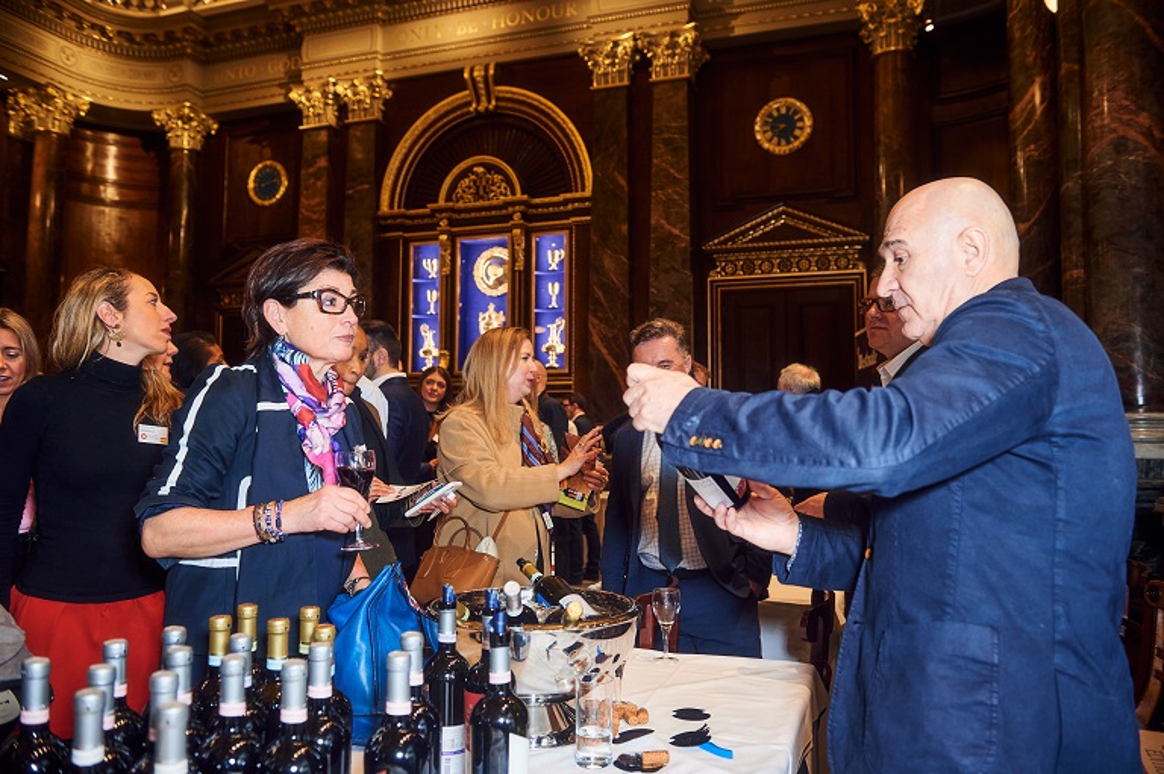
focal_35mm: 28
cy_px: 387
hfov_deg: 65.5
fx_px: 905
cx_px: 582
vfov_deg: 46.3
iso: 800
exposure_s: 1/100
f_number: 4
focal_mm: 28
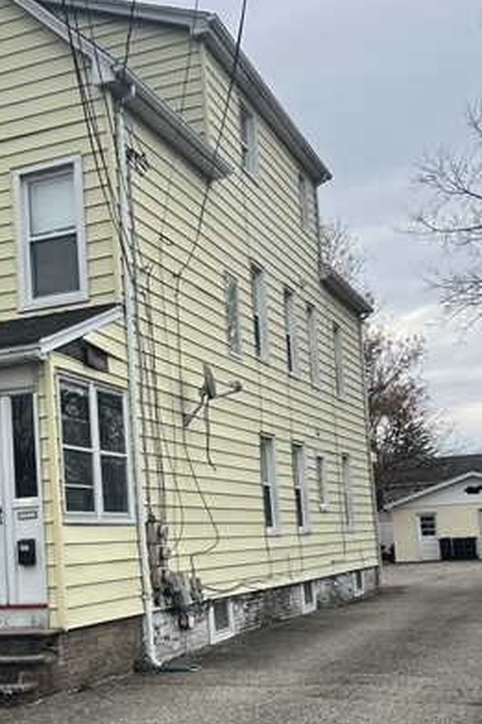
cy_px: 467
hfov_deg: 24.9
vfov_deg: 37.2
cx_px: 68
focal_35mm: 53
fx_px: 1065
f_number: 1.5
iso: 50
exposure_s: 1/1511
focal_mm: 5.7
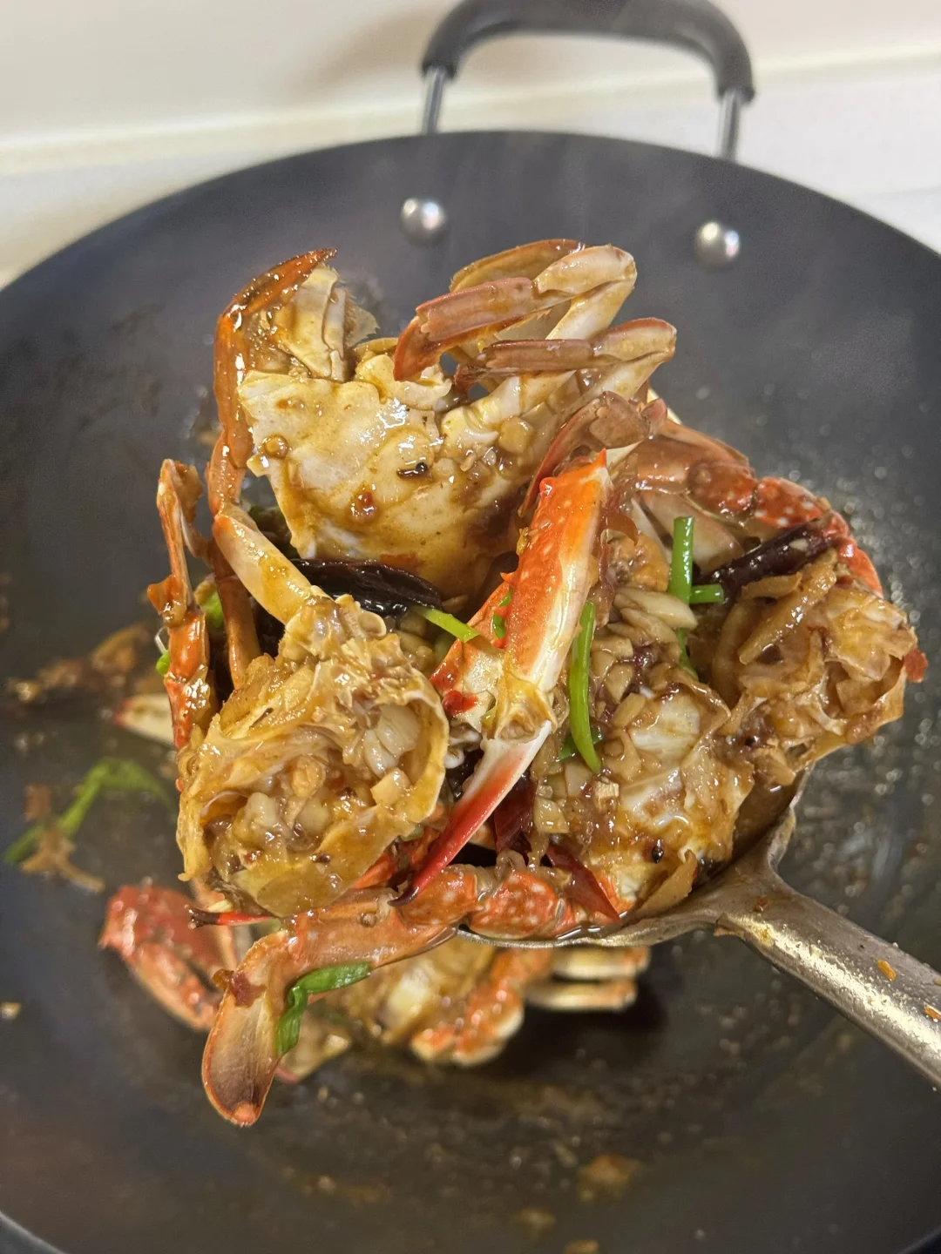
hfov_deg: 30.3
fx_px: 1740
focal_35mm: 48
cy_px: 627
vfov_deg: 39.7
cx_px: 470
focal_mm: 6.76
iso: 250
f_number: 1.78
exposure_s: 1/56
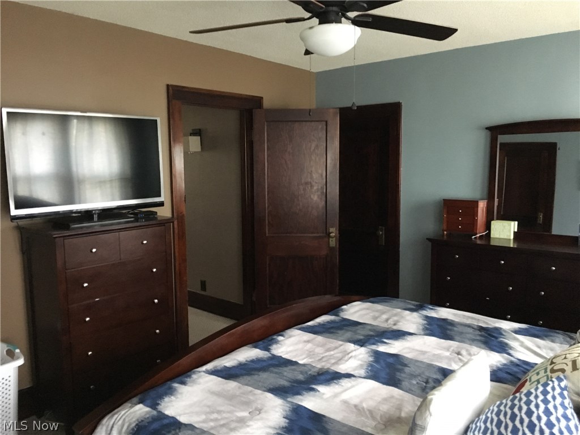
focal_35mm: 29
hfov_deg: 61.7
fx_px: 486
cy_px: 218
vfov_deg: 48.2
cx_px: 290
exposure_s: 1/15
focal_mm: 4.15
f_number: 2.2
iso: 320
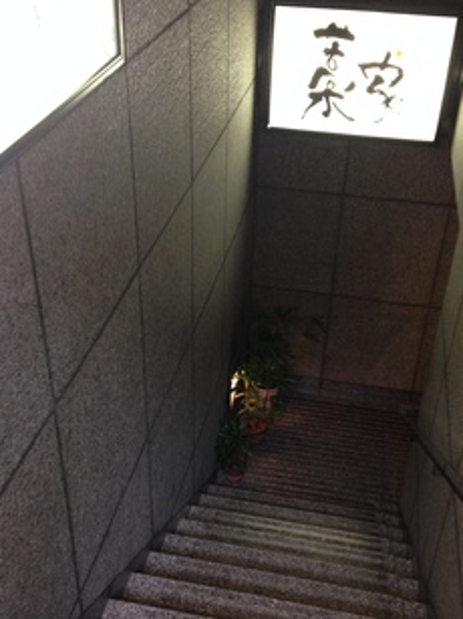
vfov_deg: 43.8
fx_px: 767
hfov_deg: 33.6
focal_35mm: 43
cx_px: 240
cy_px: 331
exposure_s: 1/20
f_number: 2.4
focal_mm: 4.12
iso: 160
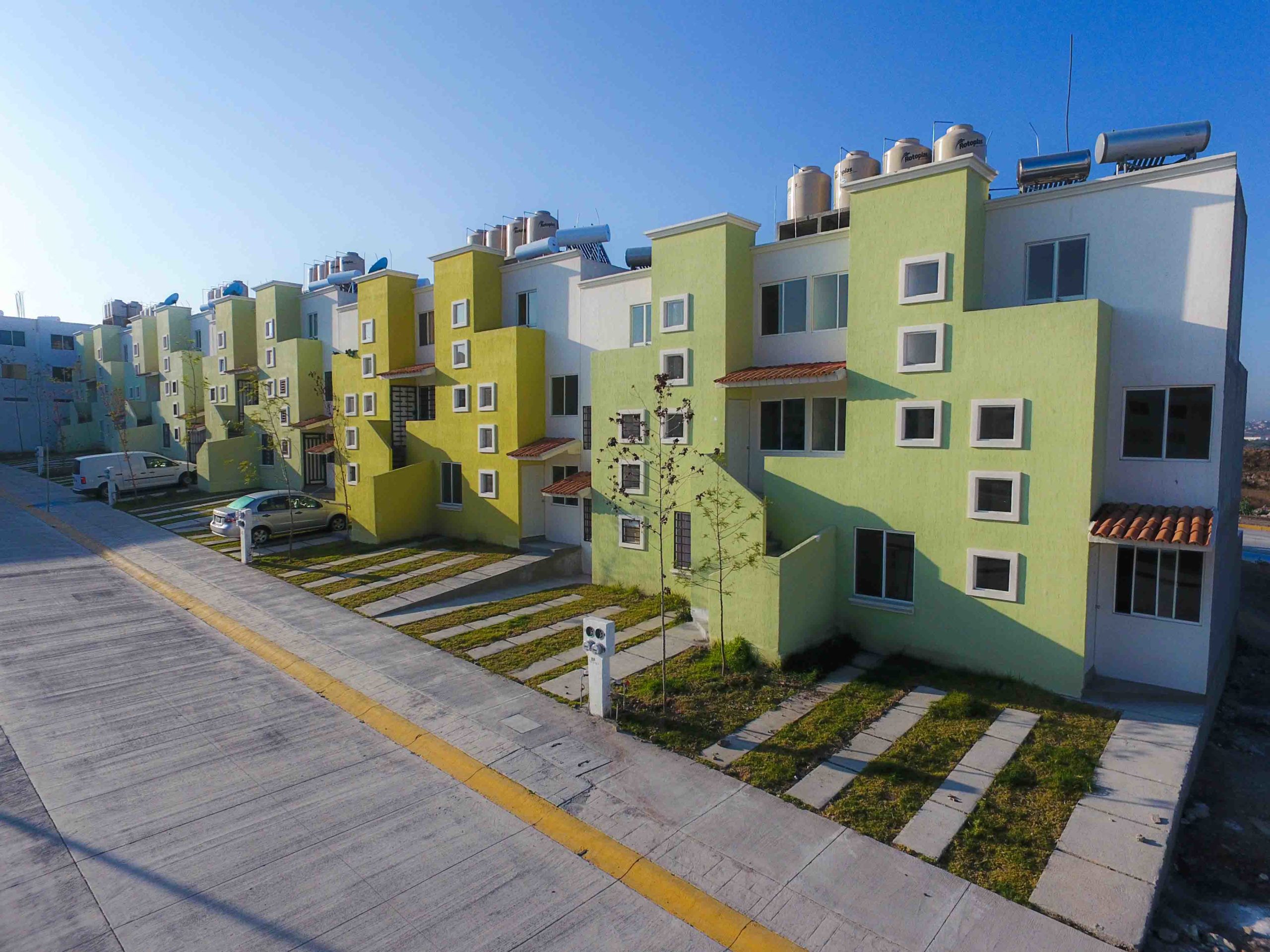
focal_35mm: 20
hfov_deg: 81.7
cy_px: 476
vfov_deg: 66.0
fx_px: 734
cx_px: 635
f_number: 2.8
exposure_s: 1/1669
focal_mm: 3.61
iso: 100
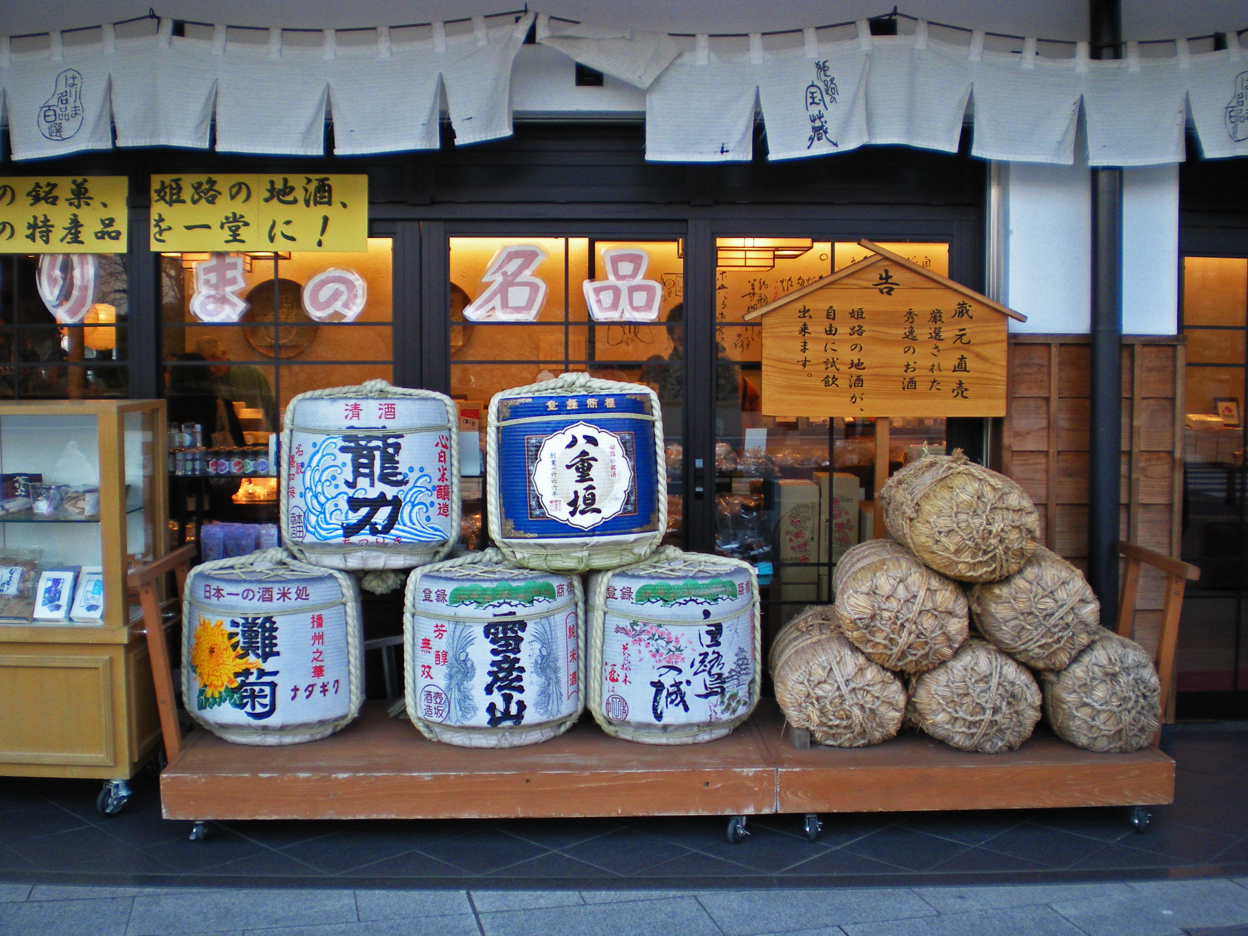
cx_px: 624
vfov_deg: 37.7
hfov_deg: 49.0
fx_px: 1370
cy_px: 468
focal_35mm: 38
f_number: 3.1
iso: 129
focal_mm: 6.3
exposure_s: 1/60.6
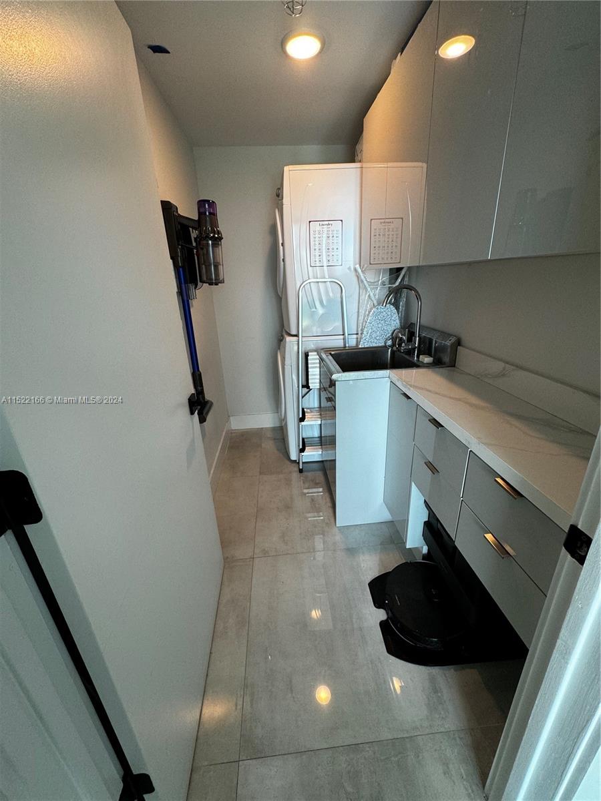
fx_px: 324
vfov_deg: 102.1
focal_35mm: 14
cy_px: 400
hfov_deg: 85.7
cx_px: 300
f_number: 2.2
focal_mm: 2.22
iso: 160
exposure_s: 1/120
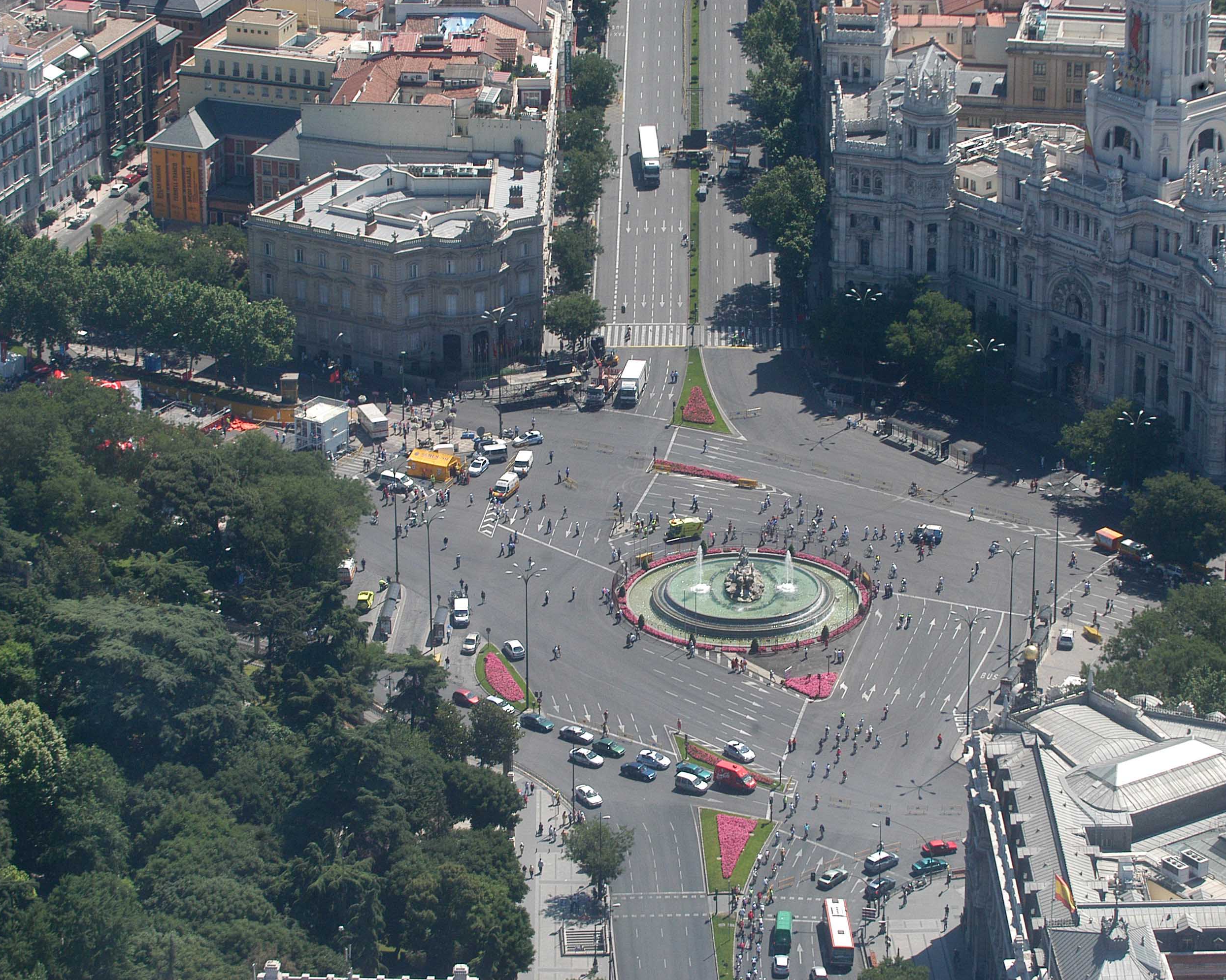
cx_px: 728
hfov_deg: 14.2
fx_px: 4935
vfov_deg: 11.3
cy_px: 489
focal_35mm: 136
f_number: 7.1
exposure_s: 1/800
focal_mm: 80
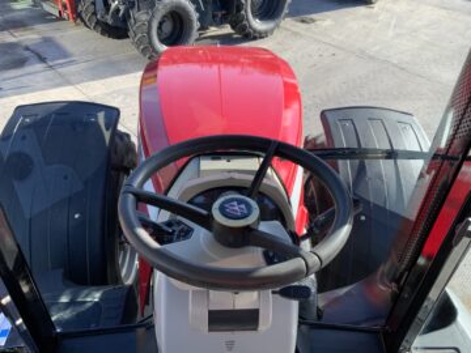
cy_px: 176
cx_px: 236
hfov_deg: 61.7
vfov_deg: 48.2
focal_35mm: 29
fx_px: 395
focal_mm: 3
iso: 16
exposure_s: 1/307
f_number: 1.8
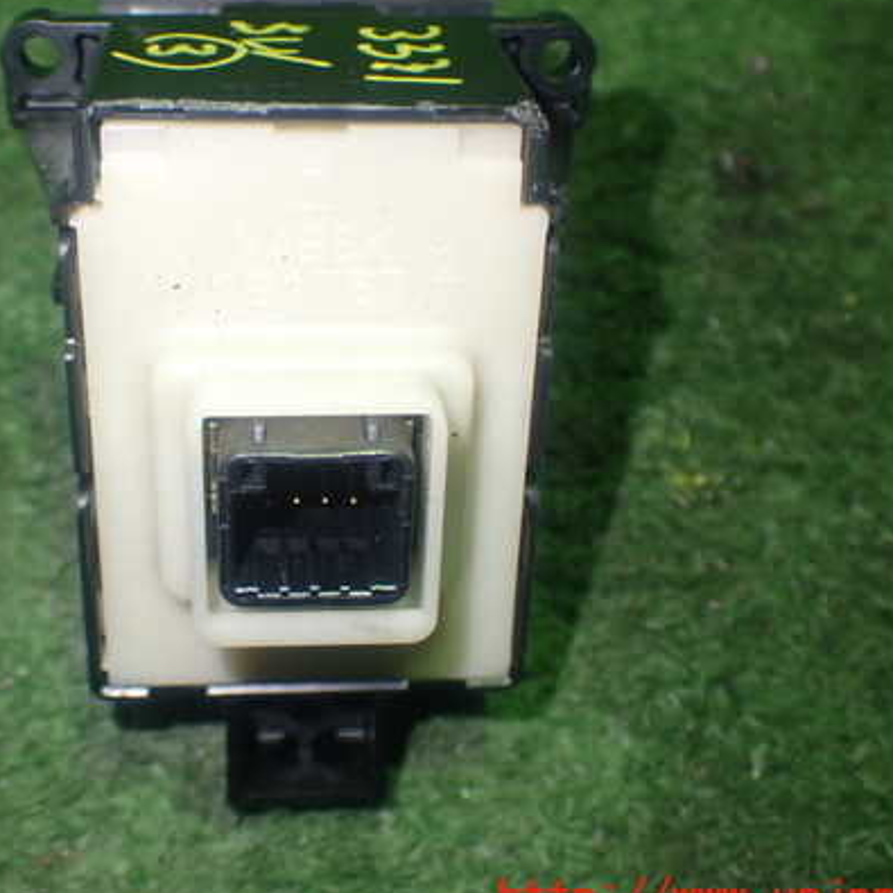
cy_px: 421
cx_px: 330
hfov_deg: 33.2
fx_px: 1489
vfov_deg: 33.4
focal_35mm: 51
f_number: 2.7
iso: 320
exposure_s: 1/40
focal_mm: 6.83
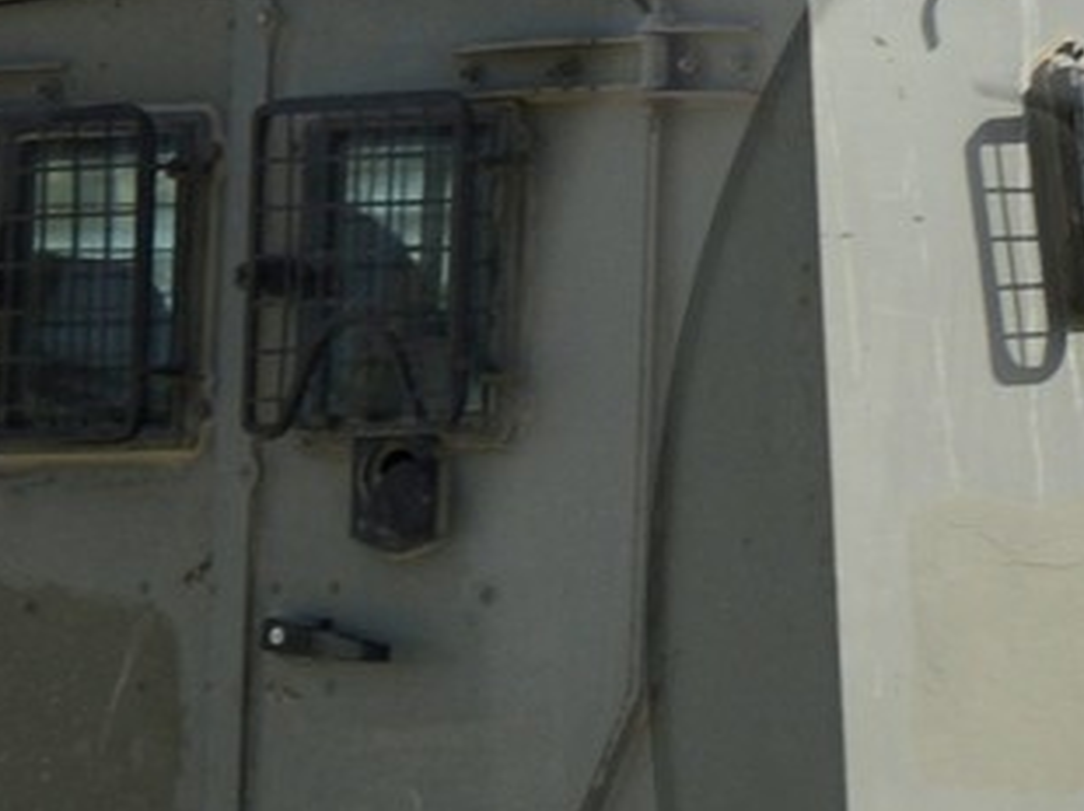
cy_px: 640
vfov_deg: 3.8
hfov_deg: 5.1
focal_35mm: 387
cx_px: 1934
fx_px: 12110
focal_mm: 78
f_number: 3.5
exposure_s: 1/800
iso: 200
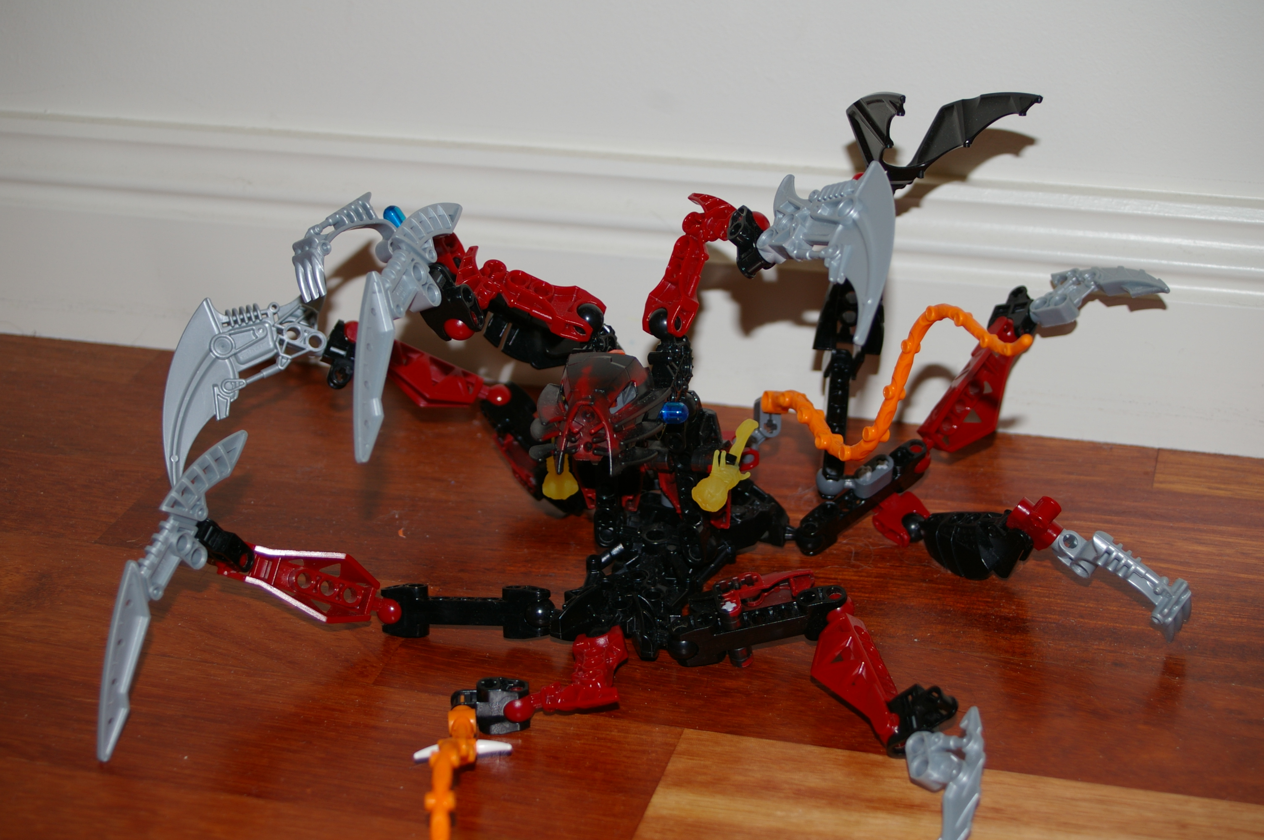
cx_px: 632
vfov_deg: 21.0
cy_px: 420
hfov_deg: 31.2
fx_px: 2263
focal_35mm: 64
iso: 200
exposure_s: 1/60
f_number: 5.6
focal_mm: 43
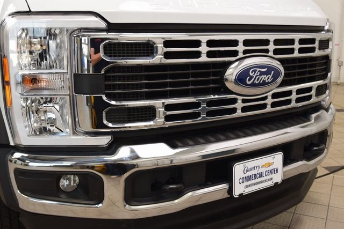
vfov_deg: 34.2
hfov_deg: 49.5
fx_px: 373
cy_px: 114
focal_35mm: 39
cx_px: 172
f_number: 7.1
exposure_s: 1/30
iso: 500
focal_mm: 26
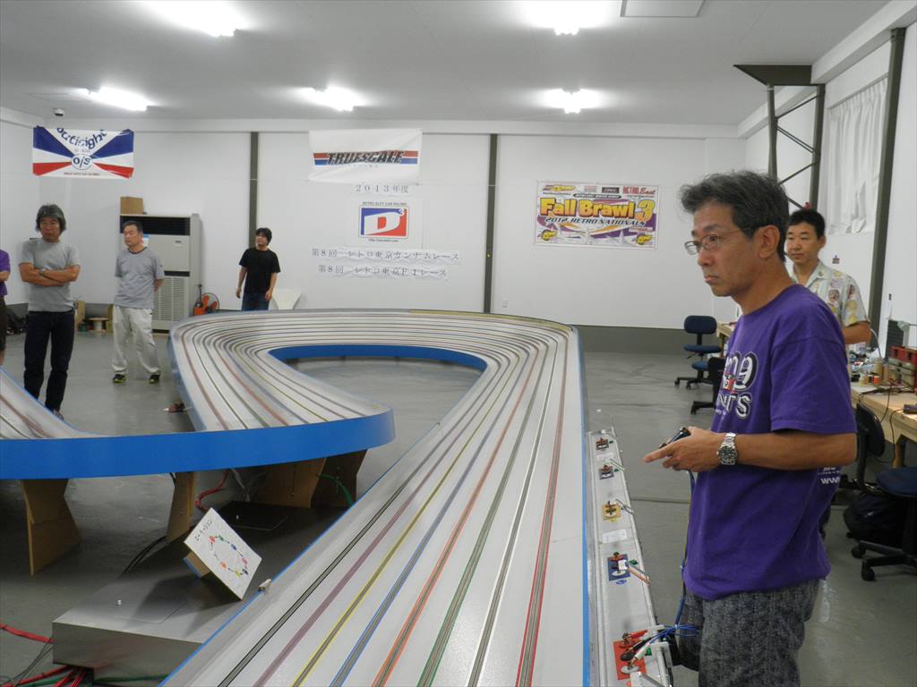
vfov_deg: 41.8
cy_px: 344
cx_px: 458
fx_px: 901
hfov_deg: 54.0
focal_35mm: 34
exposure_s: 1/20
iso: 200
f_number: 3.5
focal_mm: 6.1
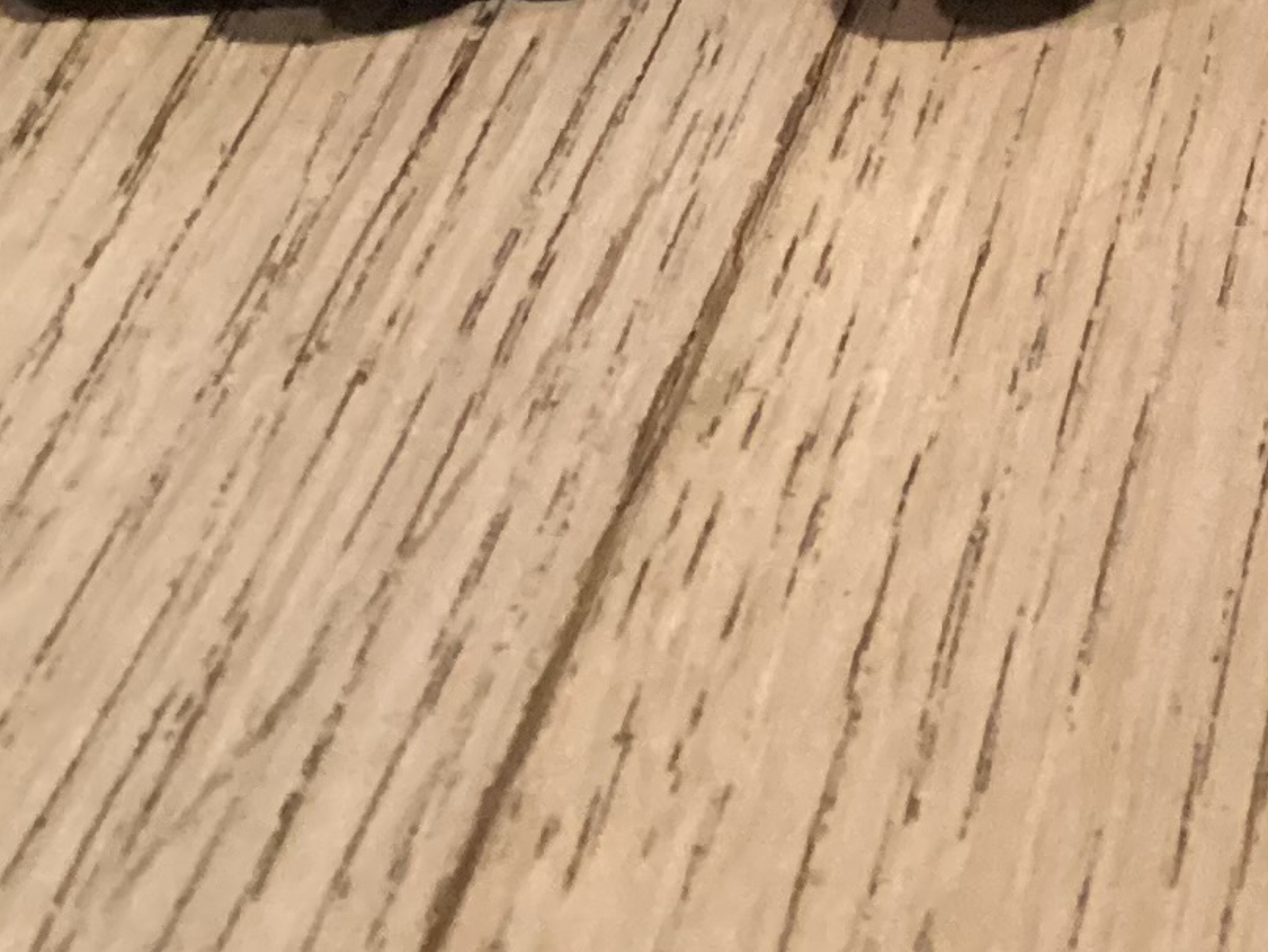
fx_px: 4579
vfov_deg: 11.6
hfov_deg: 14.3
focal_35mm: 125
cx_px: 2146
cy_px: -235
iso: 800
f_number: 2.4
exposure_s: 1/20
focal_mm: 3.3
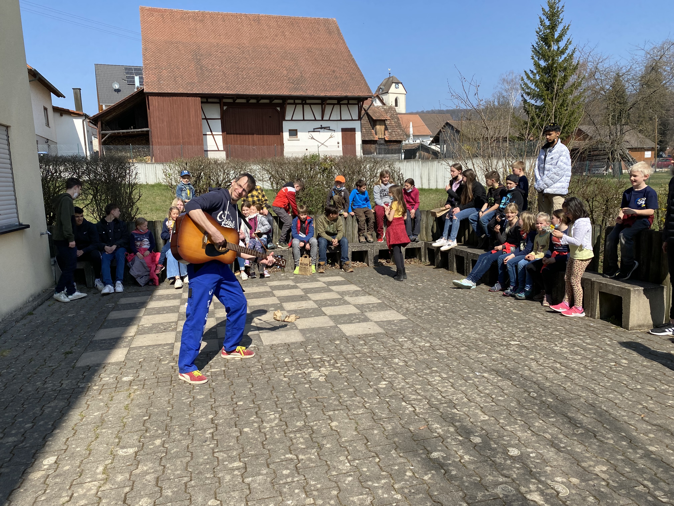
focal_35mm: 26
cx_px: 337
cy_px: 253
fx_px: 506
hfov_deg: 67.3
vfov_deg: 53.1
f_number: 1.8
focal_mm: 4.25
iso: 32
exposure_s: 1/2315
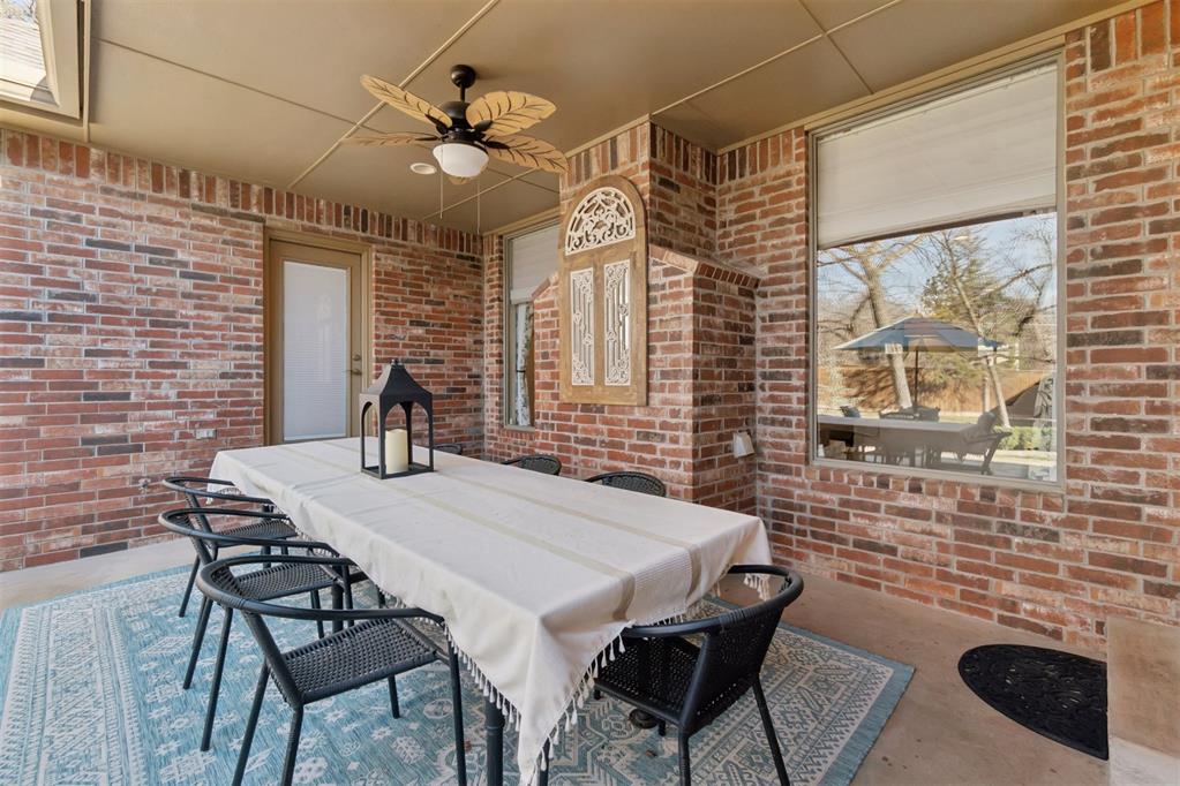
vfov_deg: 77.3
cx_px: 590
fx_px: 492
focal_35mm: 15
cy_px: 393
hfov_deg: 100.4
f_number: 9
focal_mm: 10
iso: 100
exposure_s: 1/50
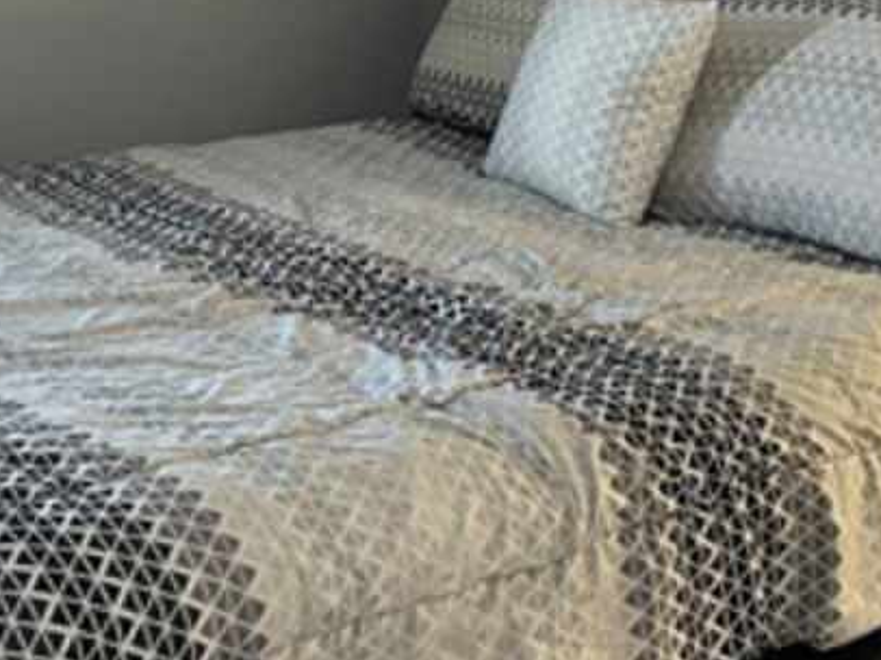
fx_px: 2086
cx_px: 243
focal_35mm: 82
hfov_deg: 23.7
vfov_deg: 17.7
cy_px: 56
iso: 250
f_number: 1.6
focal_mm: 5.1
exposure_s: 1/60
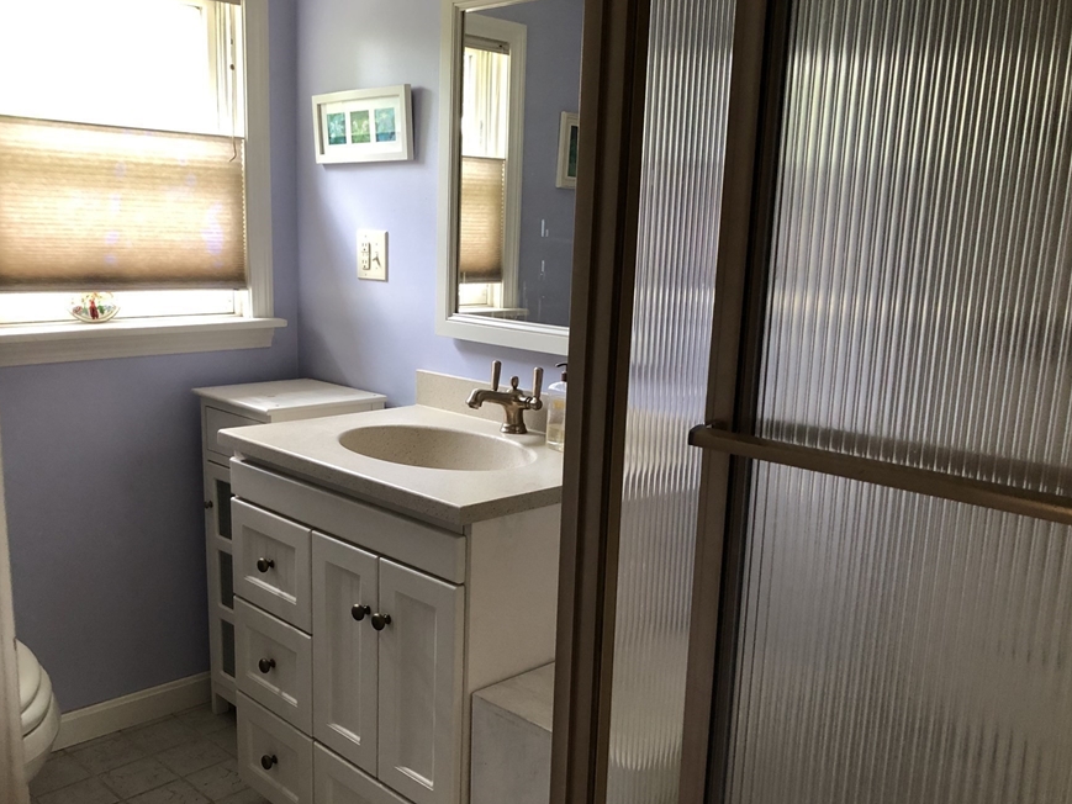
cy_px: 464
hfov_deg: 55.3
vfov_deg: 42.8
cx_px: 508
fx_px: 1022
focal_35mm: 33
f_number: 1.8
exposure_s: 1/15
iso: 50
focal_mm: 3.99
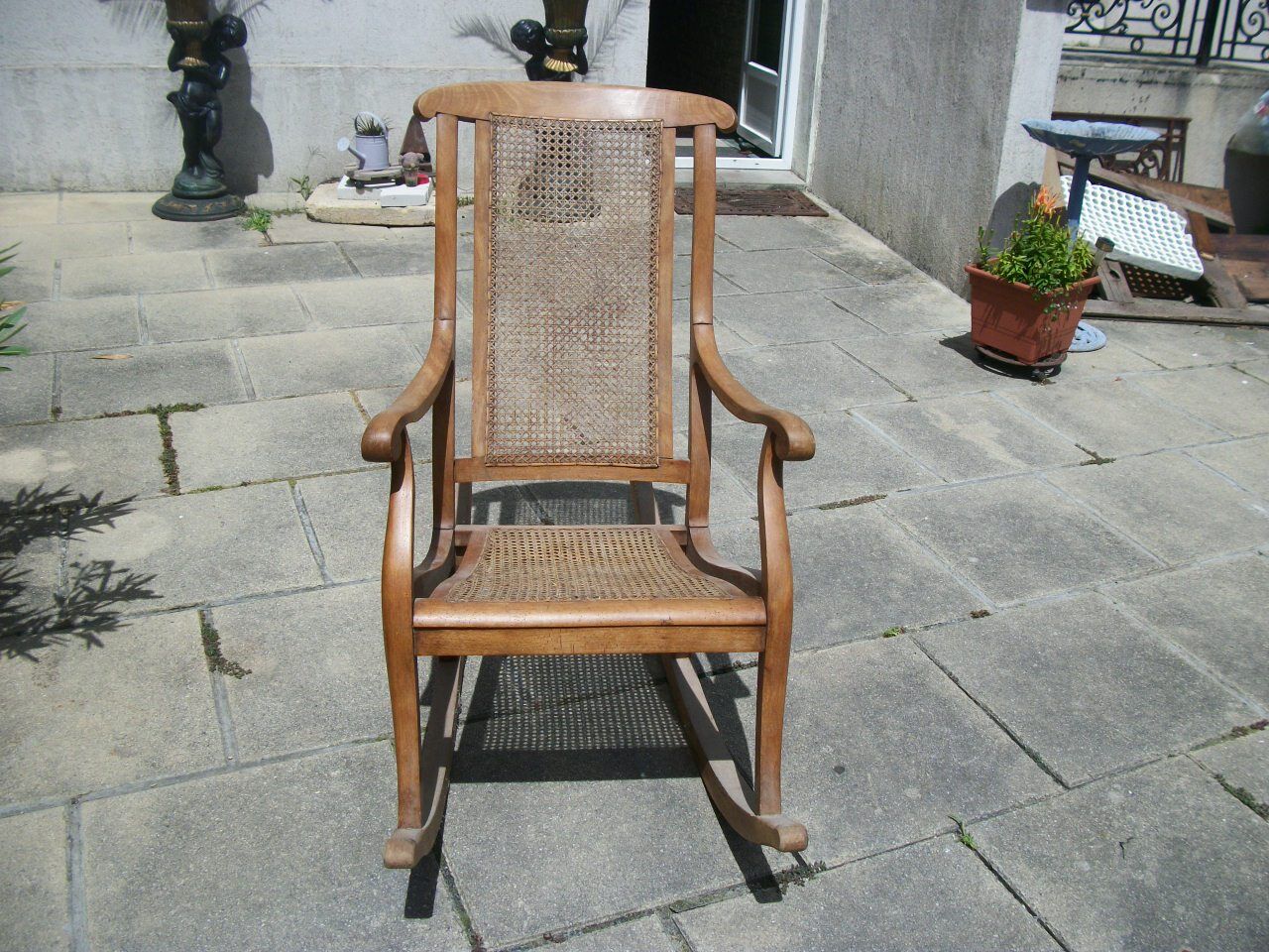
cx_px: 634
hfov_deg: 56.8
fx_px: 1173
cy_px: 476
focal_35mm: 32
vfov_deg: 44.2
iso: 80
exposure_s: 1/250
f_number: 8.8
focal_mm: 5.7
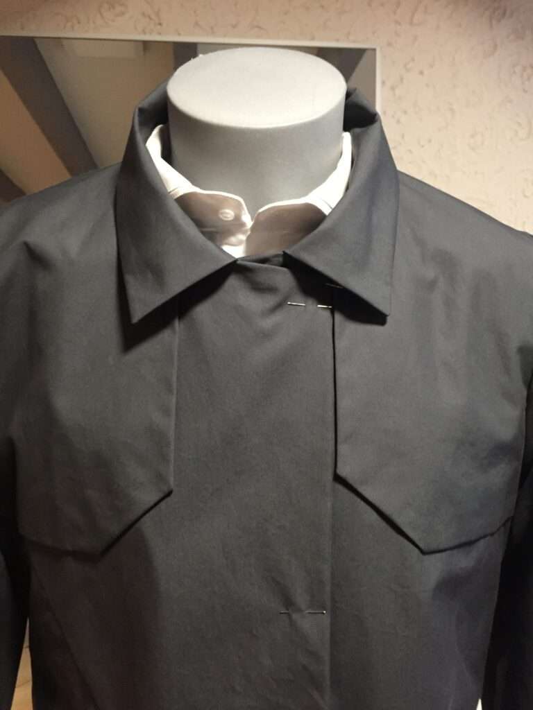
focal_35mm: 29
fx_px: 595
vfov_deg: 61.7
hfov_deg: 48.2
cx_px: 266
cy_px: 355
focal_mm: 4.15
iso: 250
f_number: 2.2
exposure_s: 1/33
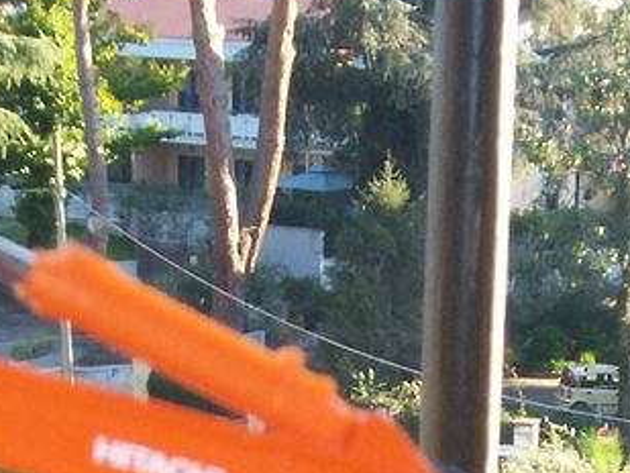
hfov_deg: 13.2
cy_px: 915
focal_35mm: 149
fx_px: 2713
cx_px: 247
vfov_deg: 9.4
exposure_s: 1/64
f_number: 4.5
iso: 140
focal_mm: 5.9
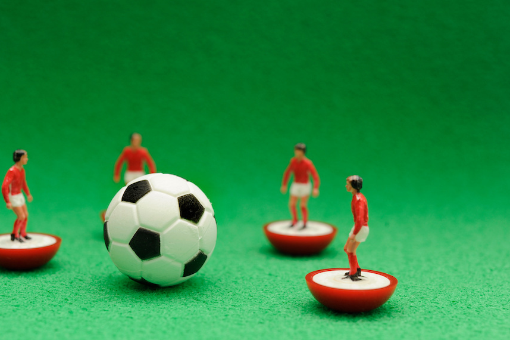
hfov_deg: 28.8
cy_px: 188
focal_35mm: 70
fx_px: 991
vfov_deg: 19.4
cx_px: 232
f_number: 9
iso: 200
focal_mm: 60
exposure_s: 1/60
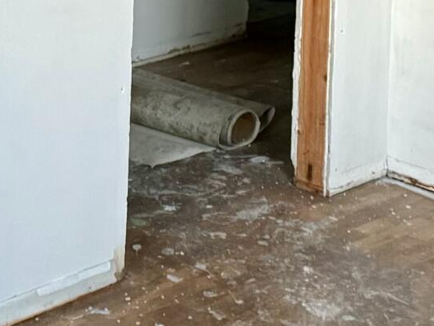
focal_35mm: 133
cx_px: 92
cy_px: -215
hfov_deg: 14.7
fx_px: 1668
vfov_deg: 10.6
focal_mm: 6.76
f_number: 1.78
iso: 500
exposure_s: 1/60
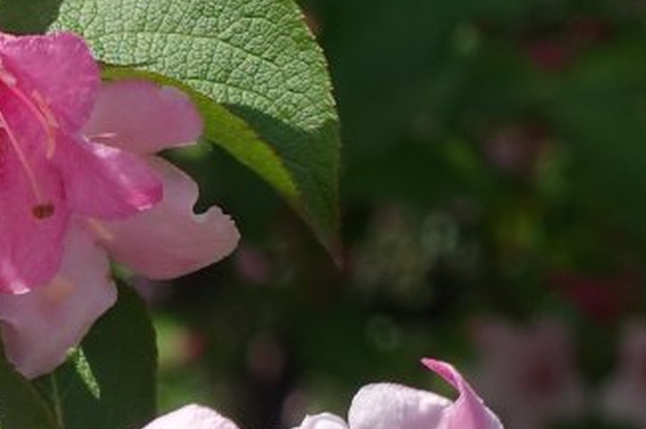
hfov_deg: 6.0
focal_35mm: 345
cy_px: 909
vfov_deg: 3.9
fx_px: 6184
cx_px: -105
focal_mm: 25.7
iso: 125
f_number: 5.6
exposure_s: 1/400
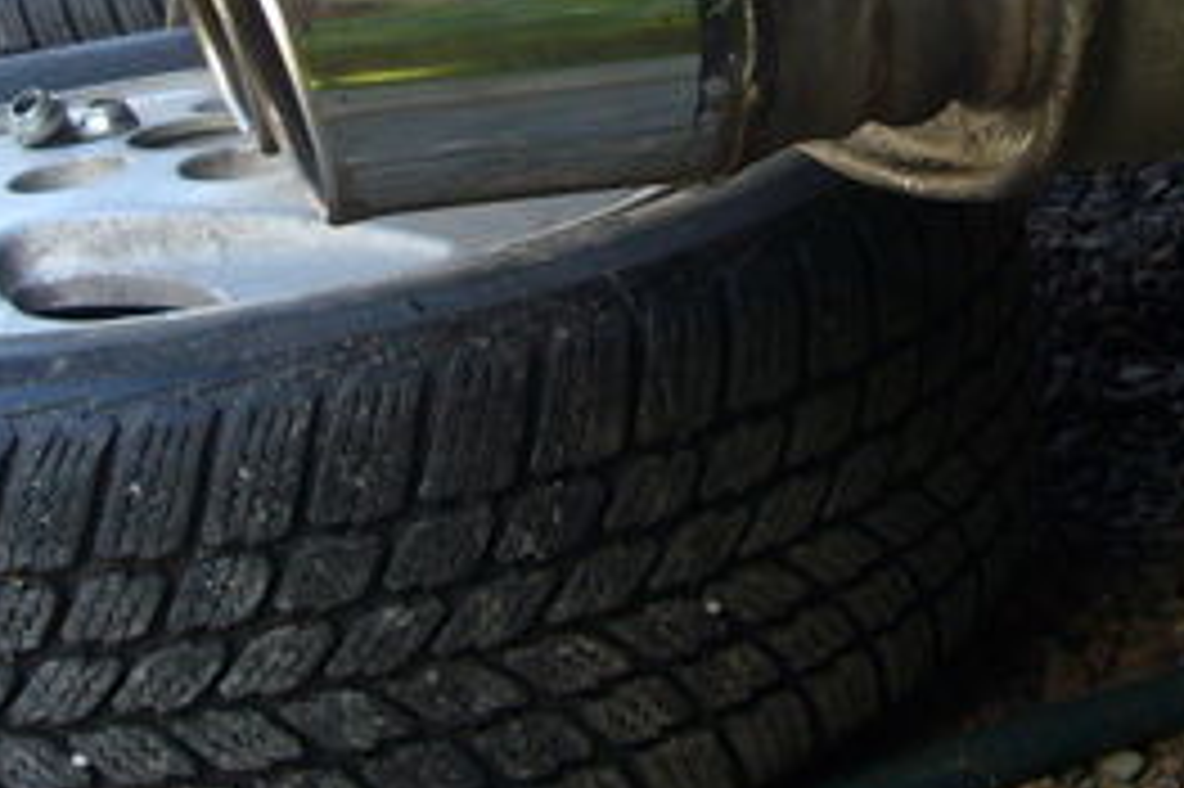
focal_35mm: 81
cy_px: 54
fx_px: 2662
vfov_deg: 16.6
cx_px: 599
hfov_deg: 25.1
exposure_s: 1/80
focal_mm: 5.2
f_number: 2.9
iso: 80
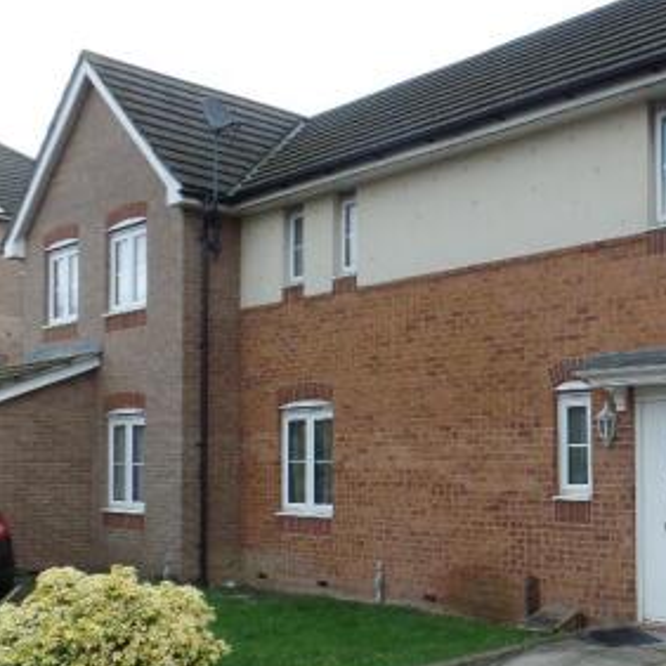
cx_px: 684
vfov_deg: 39.8
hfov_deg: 35.7
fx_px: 914
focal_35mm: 42
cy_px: 414
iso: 80
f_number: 3.5
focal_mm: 4.1
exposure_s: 1/125
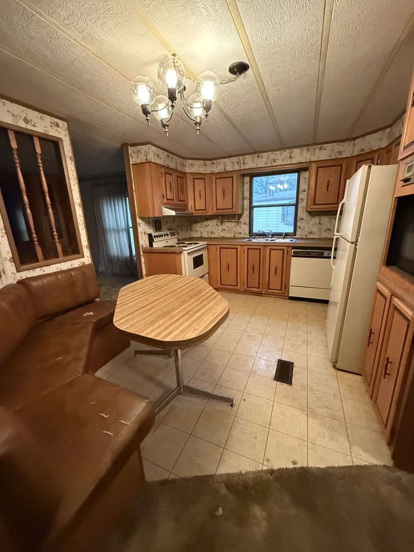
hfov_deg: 85.7
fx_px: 223
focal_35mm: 14
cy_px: 276
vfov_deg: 102.1
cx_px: 207
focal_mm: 2.22
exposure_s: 1/60
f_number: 2.2
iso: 1250
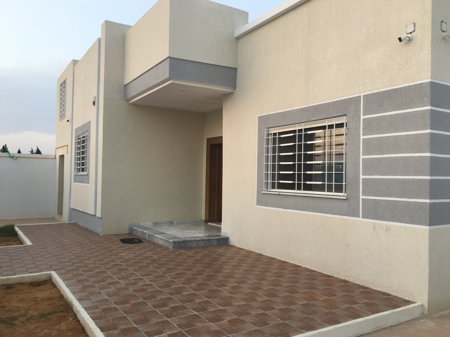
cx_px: 230
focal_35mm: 30
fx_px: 390
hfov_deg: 60.0
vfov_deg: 46.8
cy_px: 172
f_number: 2.2
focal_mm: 4.15
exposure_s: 1/50
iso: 32
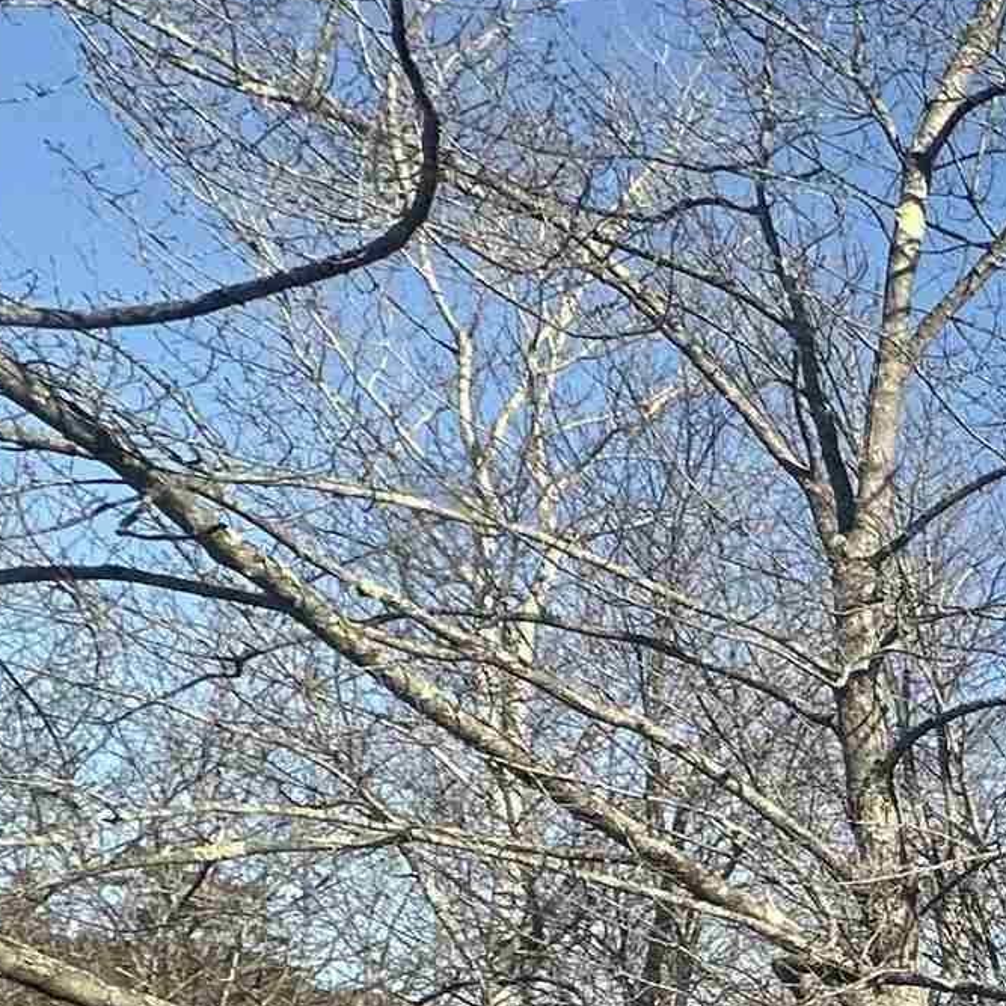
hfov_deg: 17.3
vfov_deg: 24.6
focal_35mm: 57
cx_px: 2173
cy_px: 1425
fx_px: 1874
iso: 40
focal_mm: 2.22
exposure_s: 1/831
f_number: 2.2
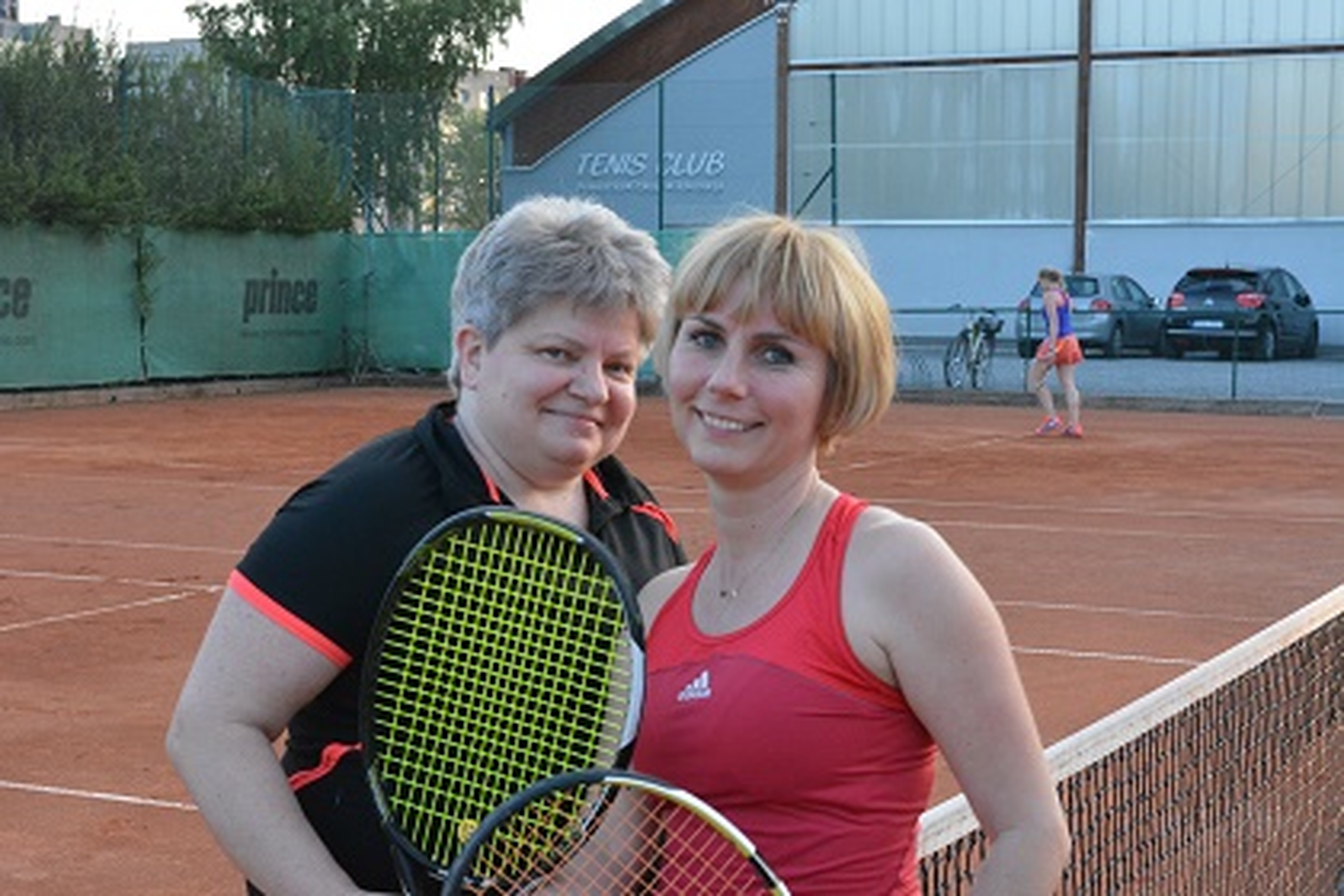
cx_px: 672
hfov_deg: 29.9
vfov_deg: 20.2
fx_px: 2520
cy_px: 448
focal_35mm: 68
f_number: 10
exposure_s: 1/400
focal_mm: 45
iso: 3200
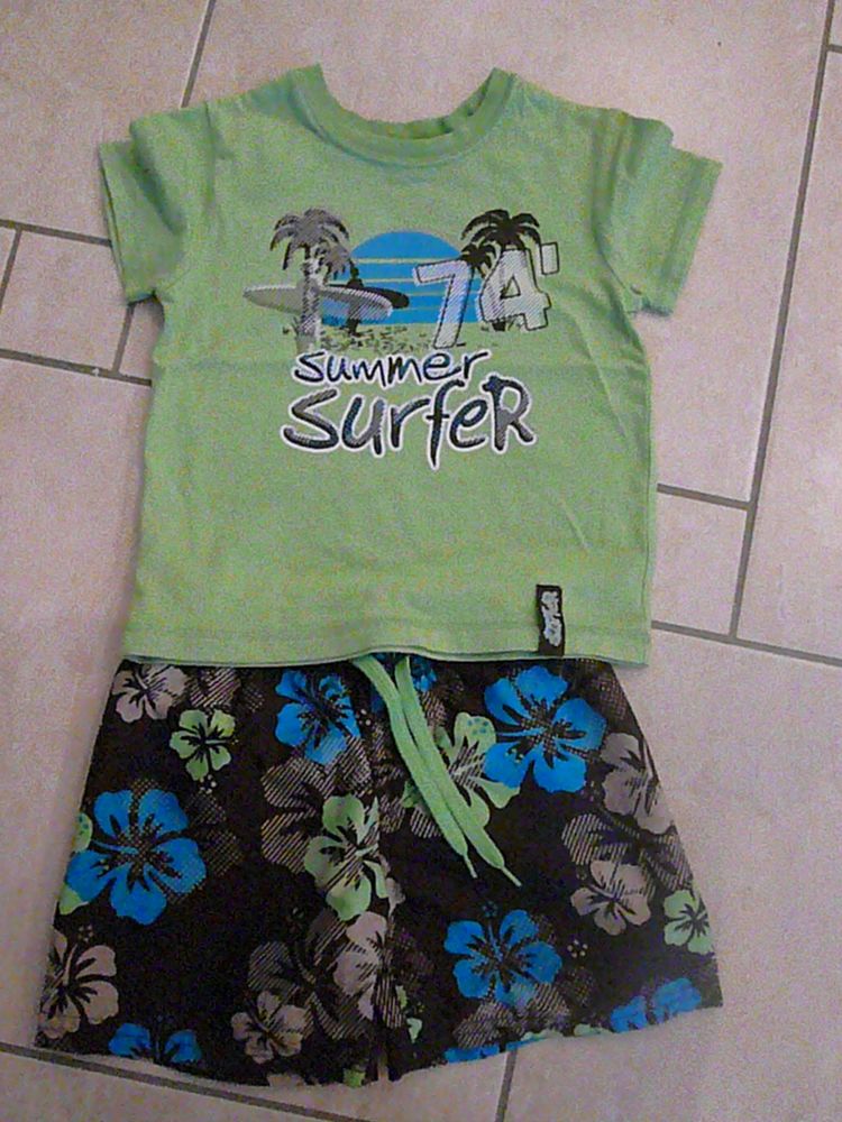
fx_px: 1038
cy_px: 561
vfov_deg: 56.8
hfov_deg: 44.2
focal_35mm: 32
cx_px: 421
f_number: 2.9
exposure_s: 1/80
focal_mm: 5.2
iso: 3200
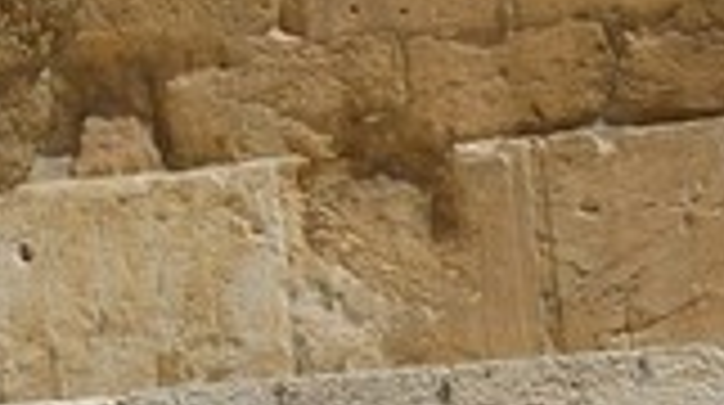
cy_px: -783
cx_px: -1601
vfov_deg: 3.5
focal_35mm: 334
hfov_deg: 5.9
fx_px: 6402
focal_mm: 32
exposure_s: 1/250
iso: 100
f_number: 10
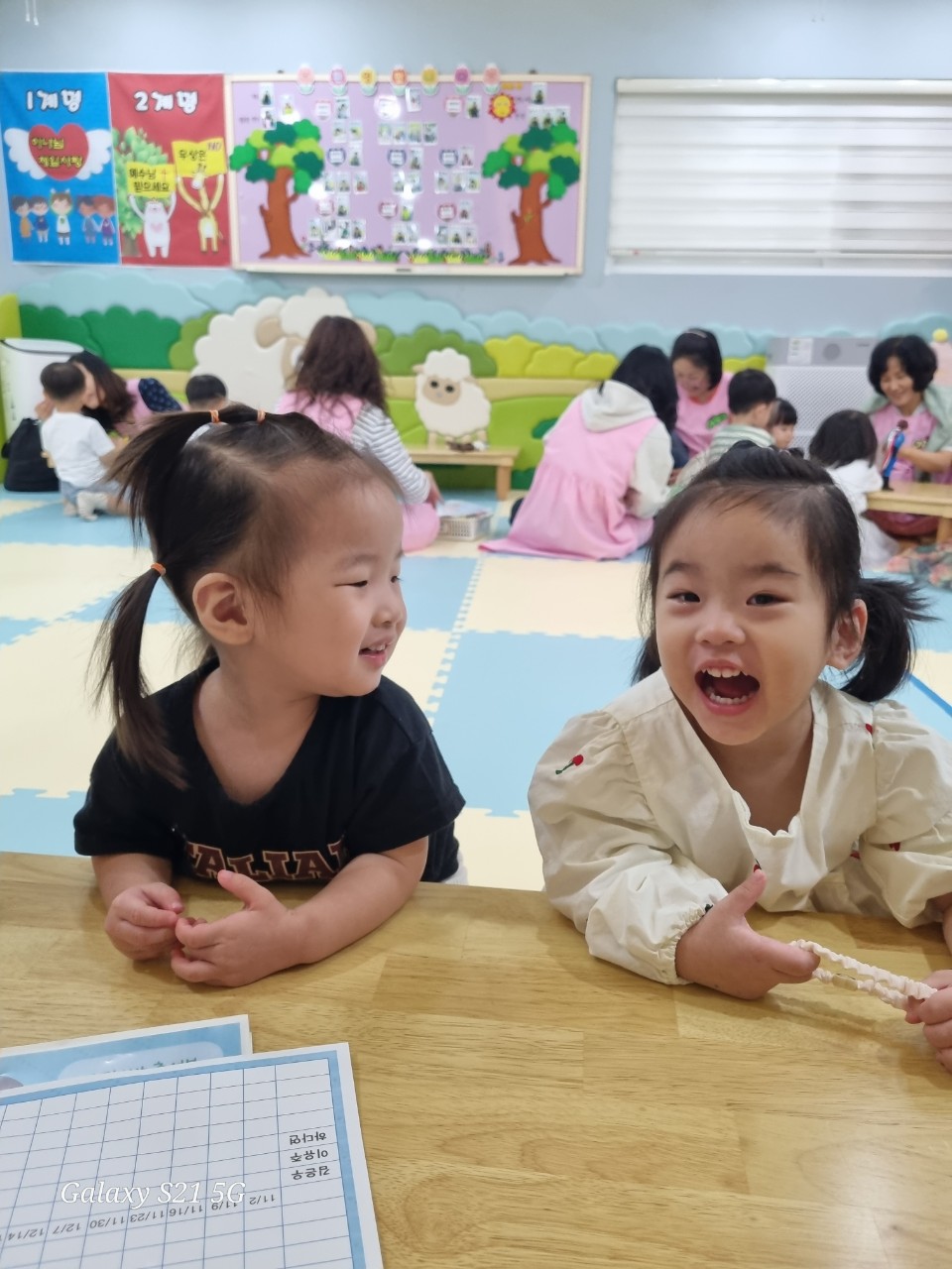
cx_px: 476
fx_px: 953
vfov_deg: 67.3
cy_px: 634
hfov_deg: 53.1
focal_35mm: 26
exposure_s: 1/120
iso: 320
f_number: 1.8
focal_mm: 5.4
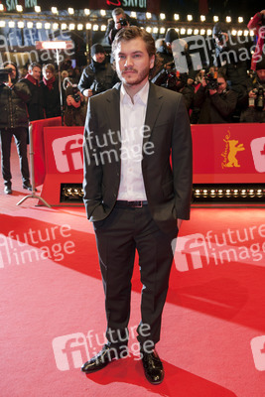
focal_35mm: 40
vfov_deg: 48.4
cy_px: 198
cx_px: 132
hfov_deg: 33.4
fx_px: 441
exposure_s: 1/160
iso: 1000
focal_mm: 40
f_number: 4.5
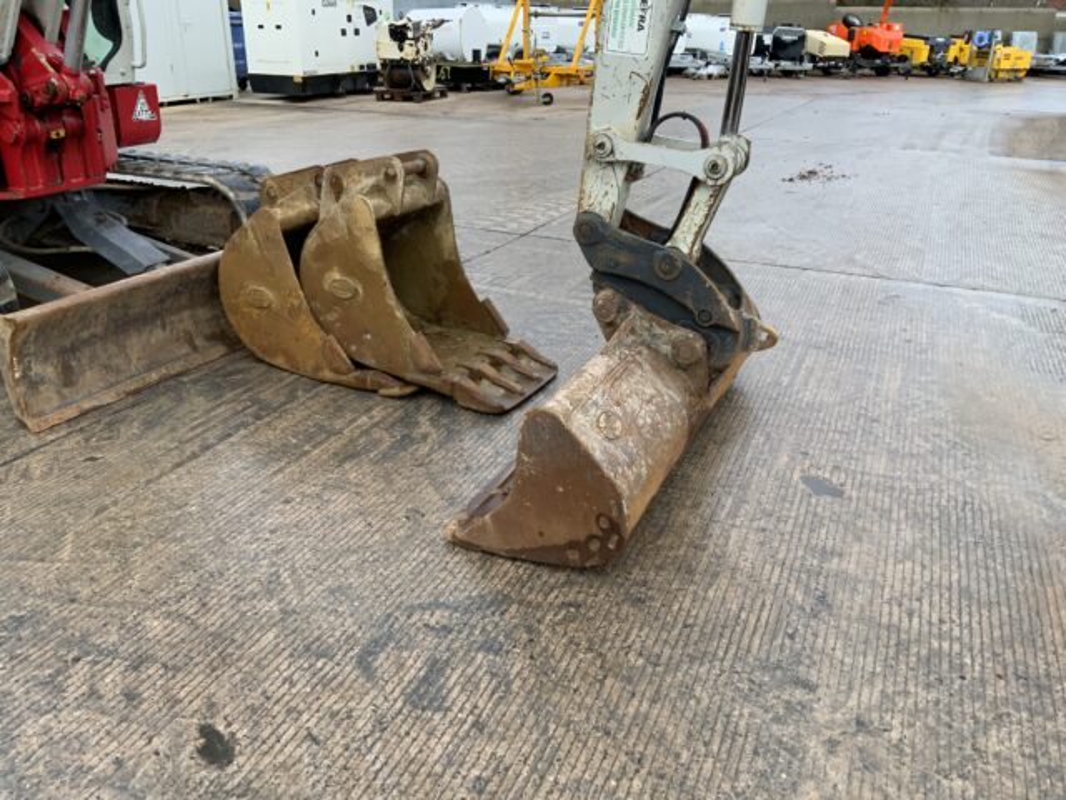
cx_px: 533
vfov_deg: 48.2
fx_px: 893
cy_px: 400
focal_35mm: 29
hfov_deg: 61.7
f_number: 1.8
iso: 20
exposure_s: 1/122
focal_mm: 3
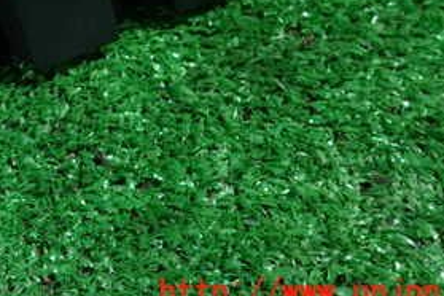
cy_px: -45
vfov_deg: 22.6
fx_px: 691
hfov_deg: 33.7
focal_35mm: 56
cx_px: 41
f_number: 2
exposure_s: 1/30
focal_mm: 4.5
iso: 250
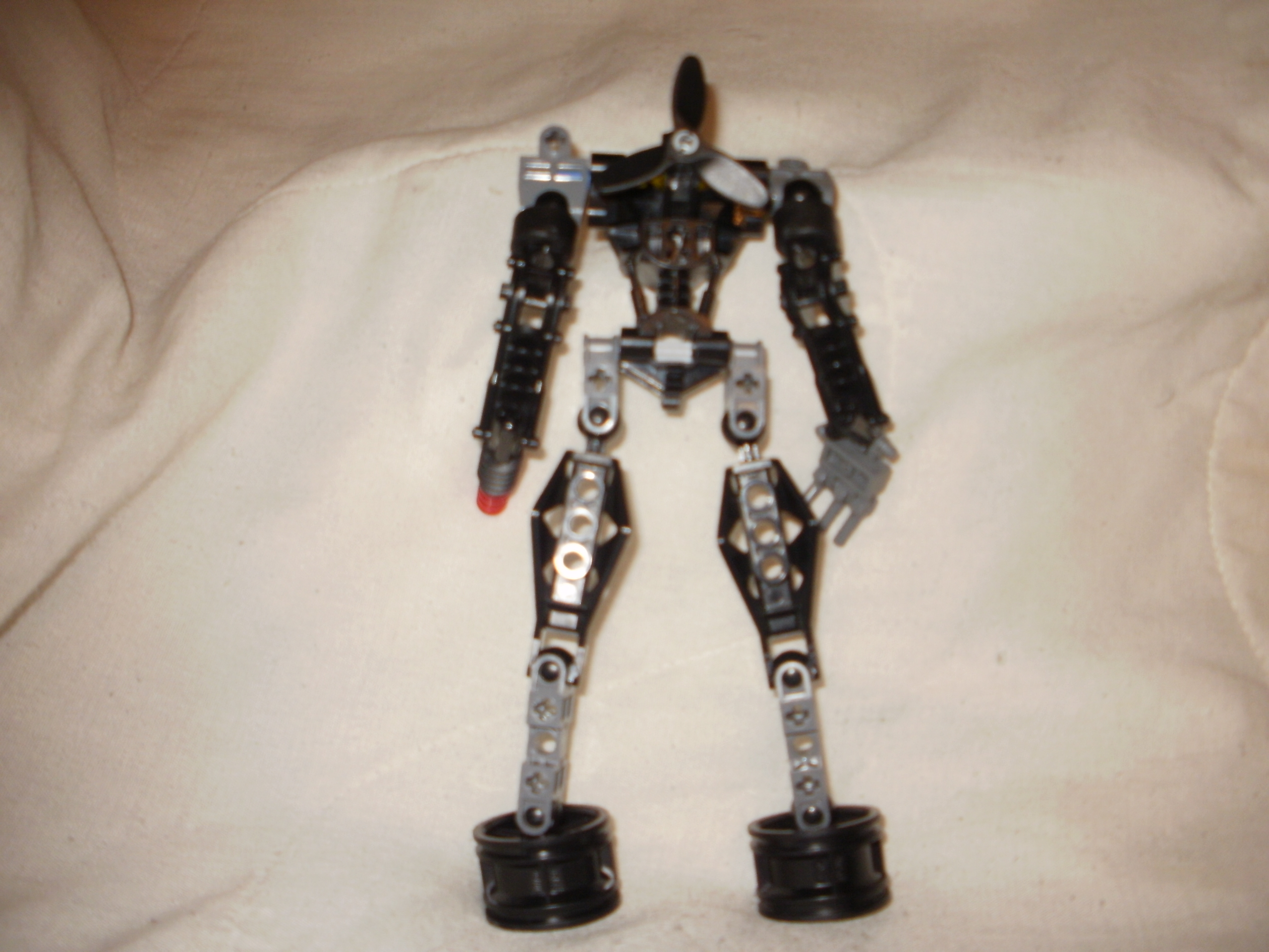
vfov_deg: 39.7
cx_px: 634
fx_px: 1320
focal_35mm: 36
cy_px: 476
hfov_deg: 51.4
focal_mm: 6.3
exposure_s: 1/30
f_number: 3.5
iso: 125
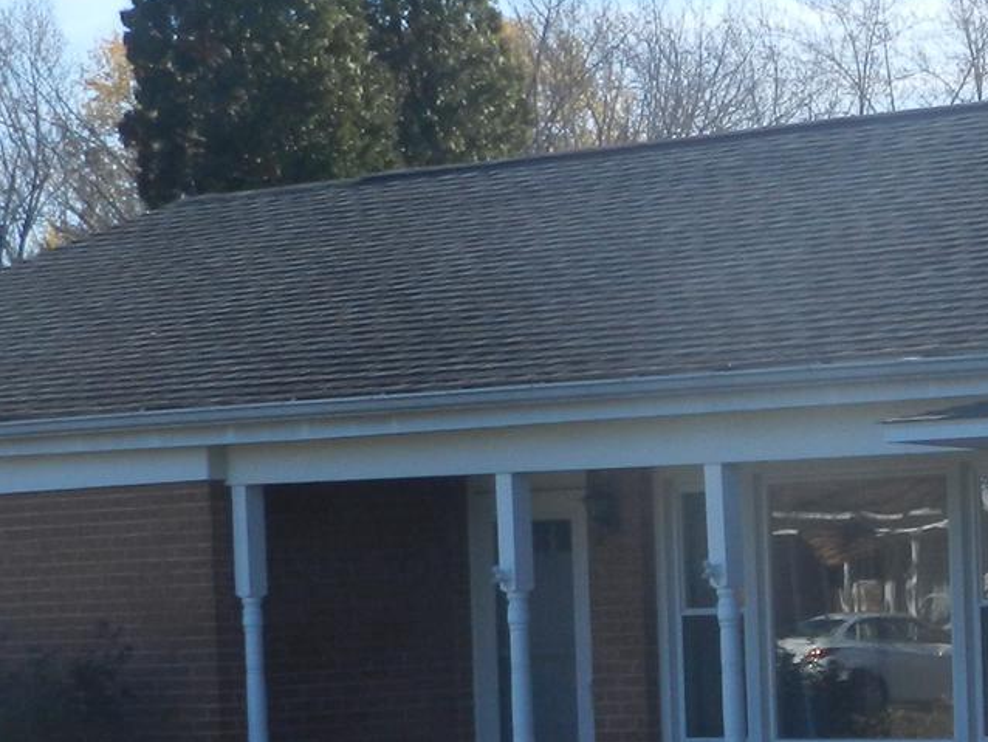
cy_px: 672
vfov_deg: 8.7
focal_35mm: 170
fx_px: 4854
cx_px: 1226
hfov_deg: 11.4
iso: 160
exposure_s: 1/640
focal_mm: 9.4
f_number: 4.4
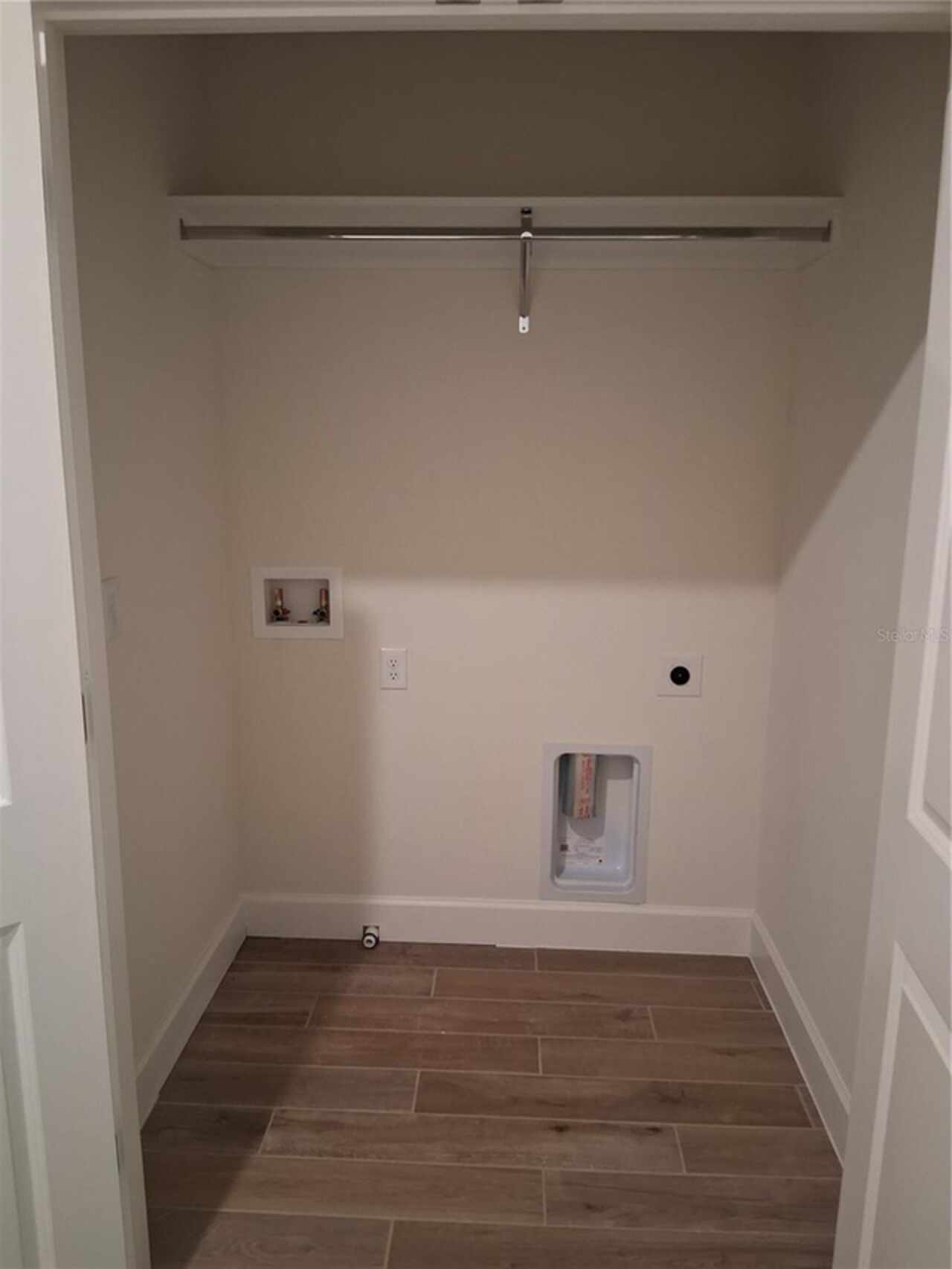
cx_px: 476
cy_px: 634
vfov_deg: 67.3
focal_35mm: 26
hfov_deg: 53.1
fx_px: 953
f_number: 1.8
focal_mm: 3.98
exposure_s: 1/30
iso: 500
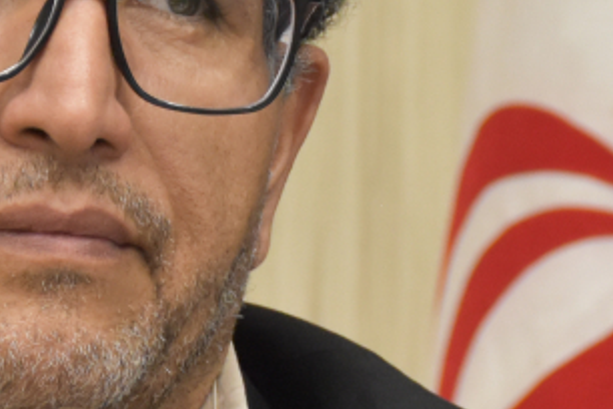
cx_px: 184
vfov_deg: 2.8
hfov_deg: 4.2
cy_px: 389
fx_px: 8275
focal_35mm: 486
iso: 1800
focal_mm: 66
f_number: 5
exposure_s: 1/60
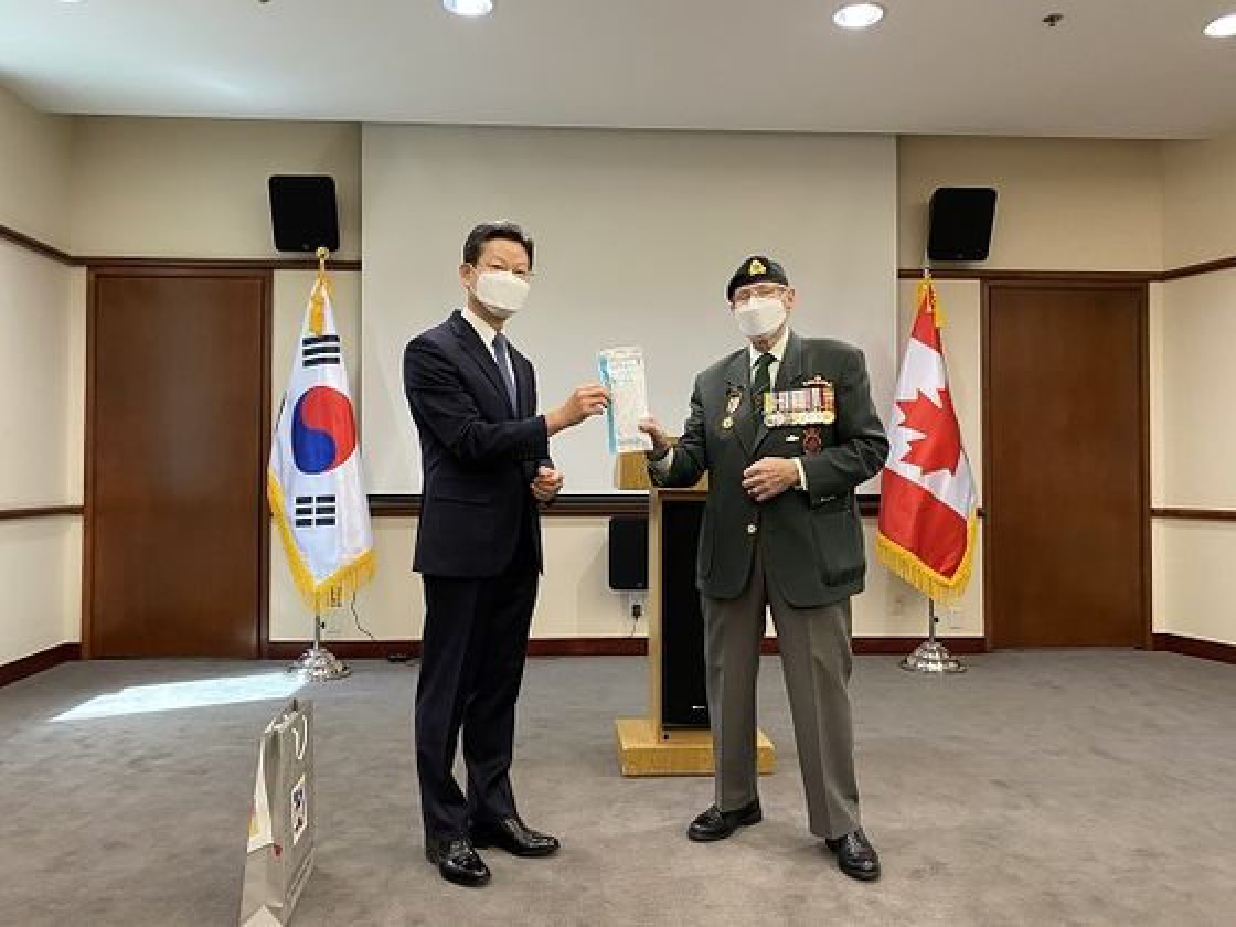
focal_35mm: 26
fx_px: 928
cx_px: 618
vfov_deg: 53.1
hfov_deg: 67.3
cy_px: 464
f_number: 1.8
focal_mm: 4.25
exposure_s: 1/60
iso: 200
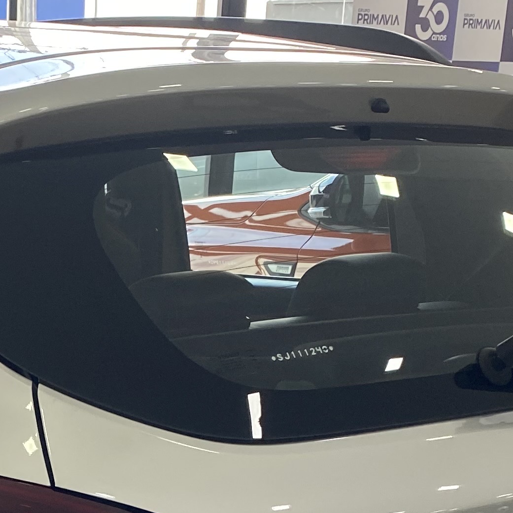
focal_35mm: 89
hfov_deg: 19.1
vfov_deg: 18.4
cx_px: 47
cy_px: 638
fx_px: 1492
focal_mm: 4.25
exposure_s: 1/121
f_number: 1.8
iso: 100
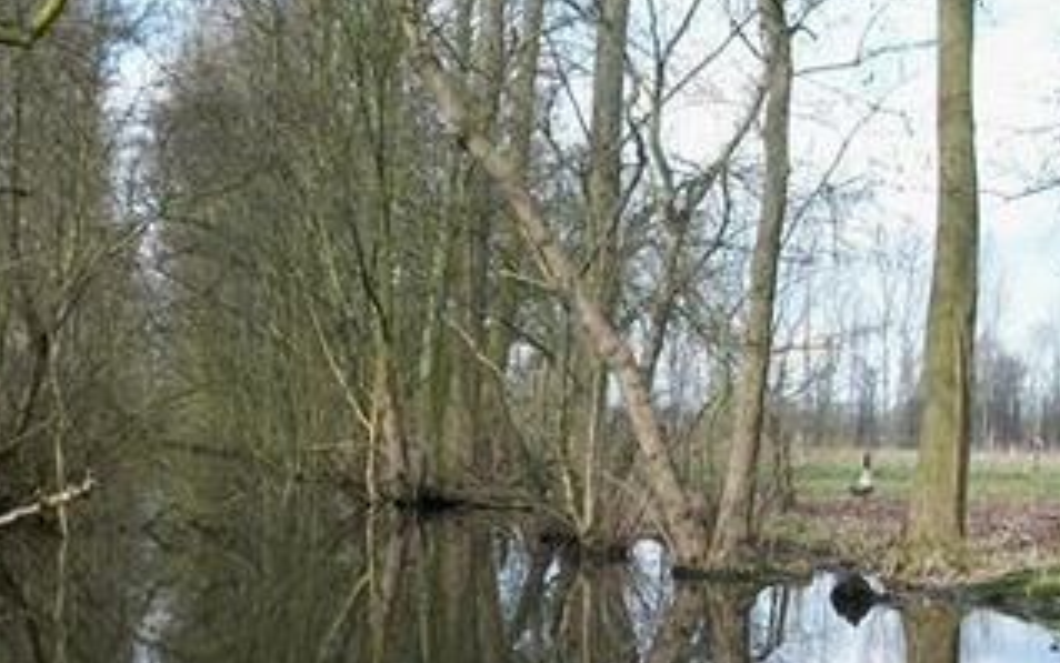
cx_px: 477
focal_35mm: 64
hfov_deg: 32.0
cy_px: 680
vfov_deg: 19.7
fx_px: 1850
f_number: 8.8
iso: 80
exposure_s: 1/50
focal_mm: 5.7
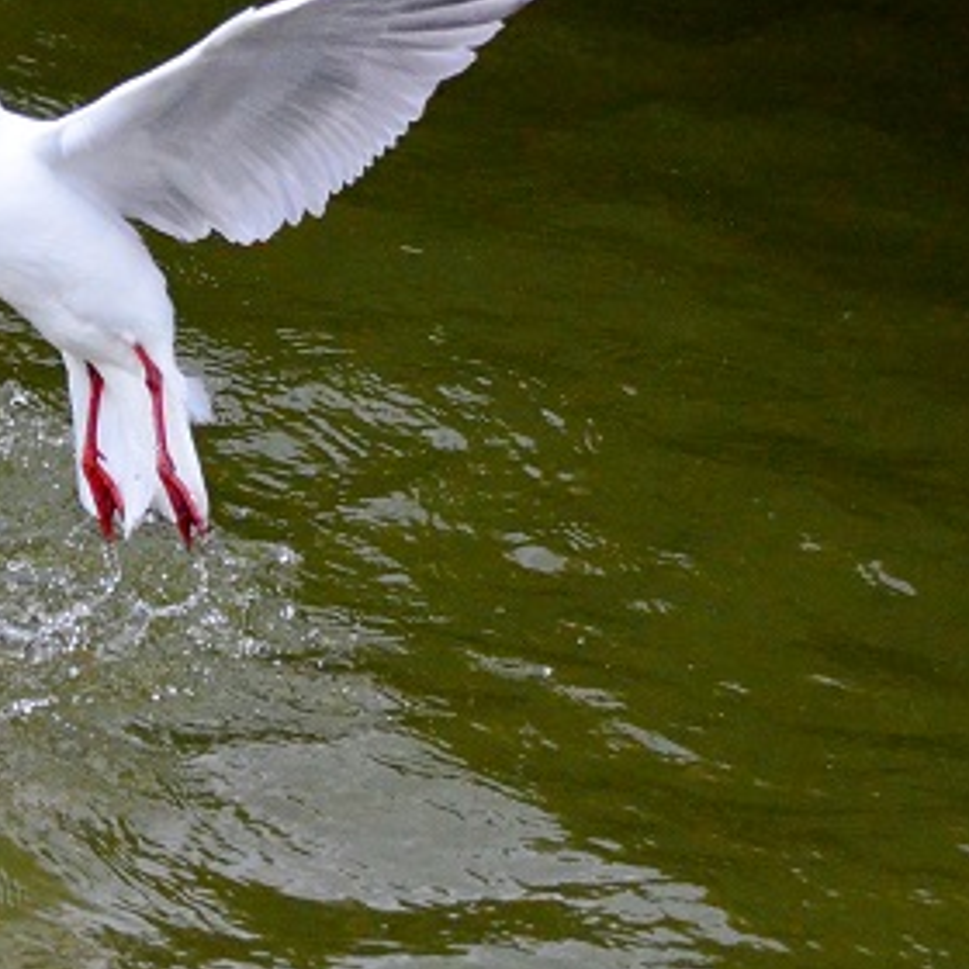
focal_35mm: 318
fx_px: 10071
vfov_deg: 5.5
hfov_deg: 5.5
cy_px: 604
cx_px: 448
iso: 3200
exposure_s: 1/5000
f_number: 4.5
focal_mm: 70
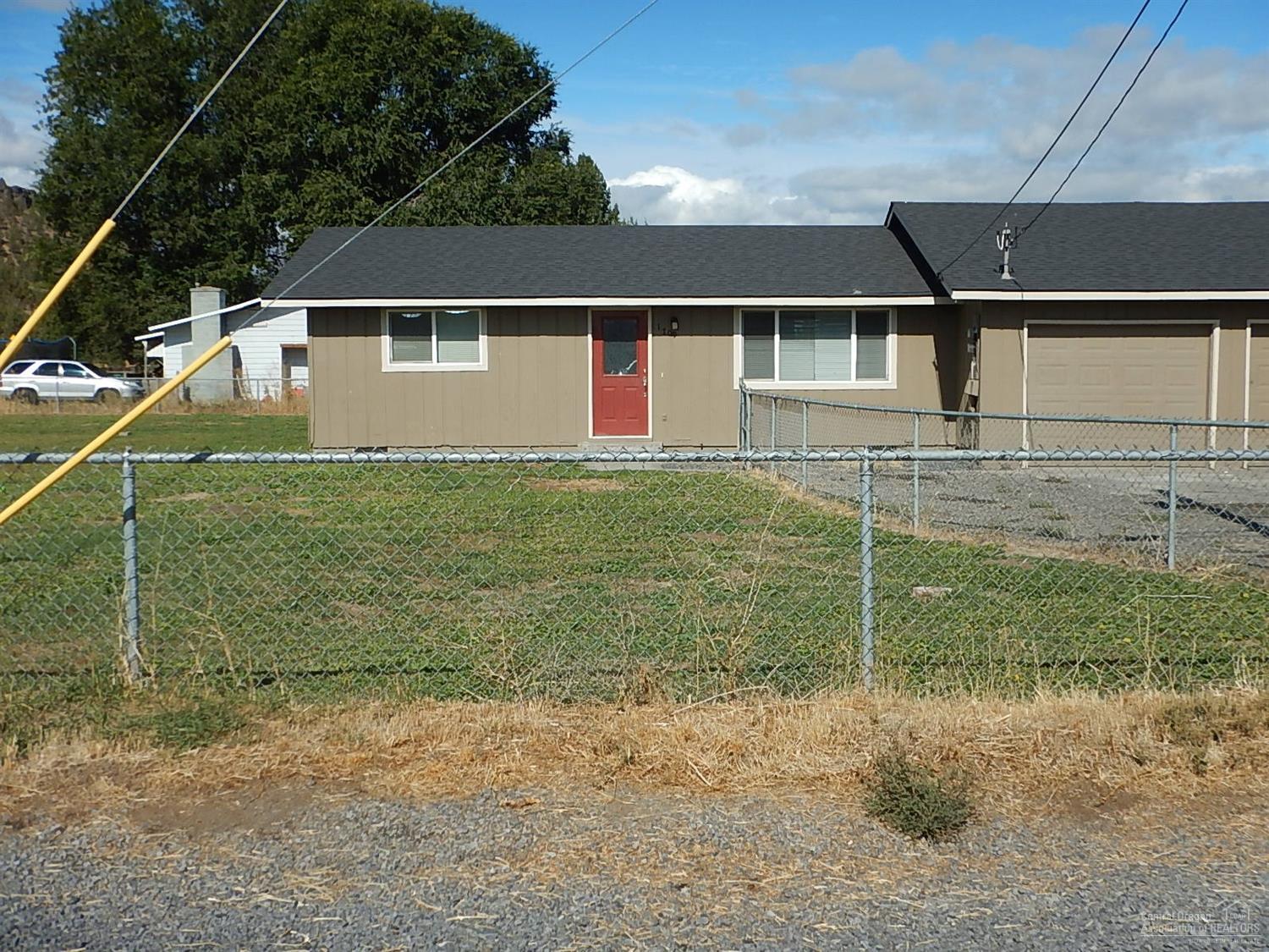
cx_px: 634
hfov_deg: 46.8
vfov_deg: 36.0
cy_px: 476
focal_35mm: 40
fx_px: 1466
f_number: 4.2
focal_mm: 7.2
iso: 125
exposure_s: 1/1250
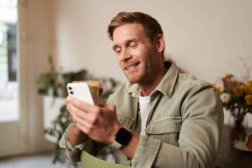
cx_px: 126
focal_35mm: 50
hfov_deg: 39.6
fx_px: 350
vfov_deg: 27.0
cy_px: 84
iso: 250
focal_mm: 50
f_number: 2
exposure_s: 1/200
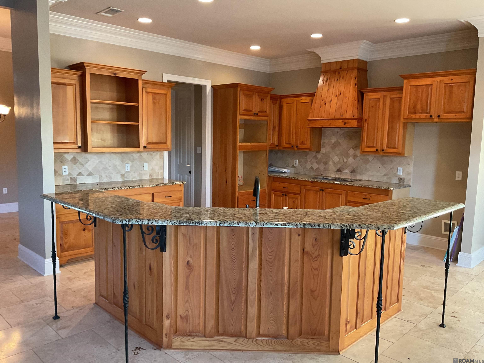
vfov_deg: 48.2
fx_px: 405
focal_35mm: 29
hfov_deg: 61.7
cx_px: 242
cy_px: 182
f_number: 1.8
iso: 160
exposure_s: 1/60
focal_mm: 3
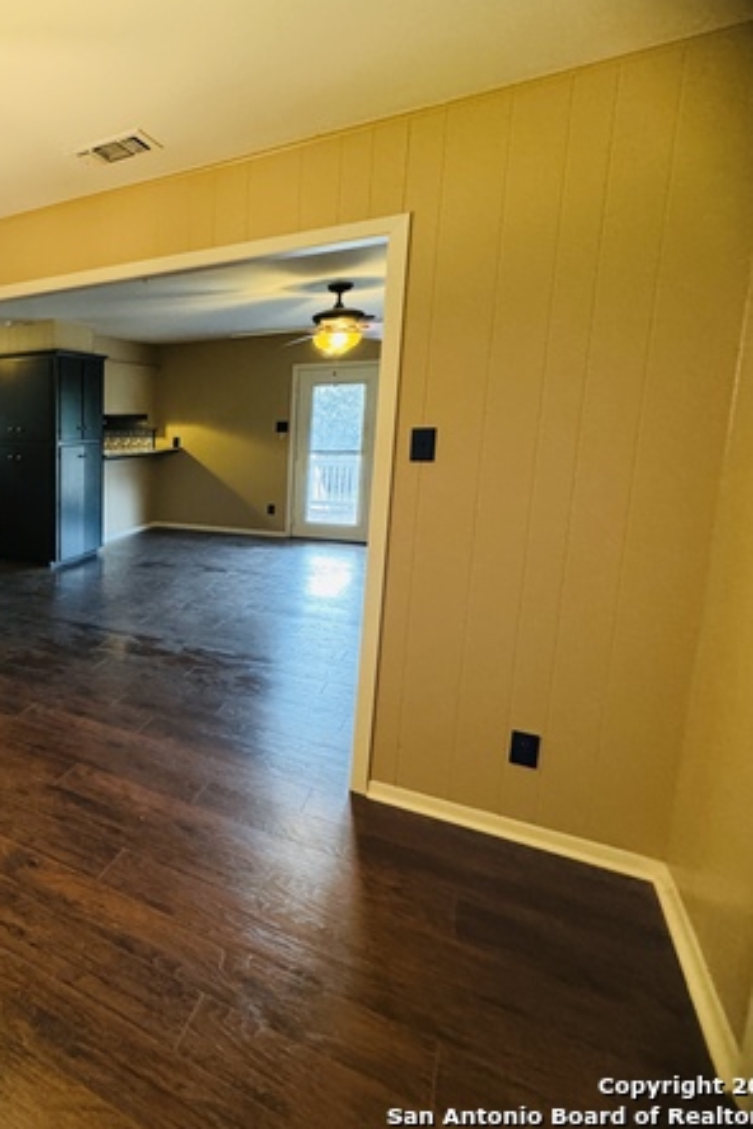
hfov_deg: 48.2
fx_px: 659
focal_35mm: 21
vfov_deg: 81.1
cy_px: 521
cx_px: -13
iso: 500
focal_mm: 2.22
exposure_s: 1/60
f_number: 2.2
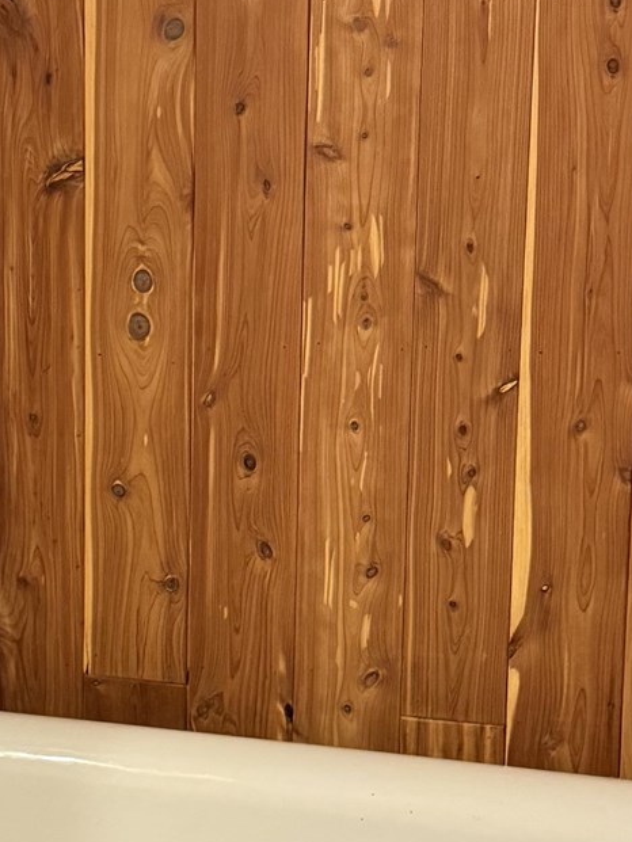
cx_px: 324
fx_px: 2166
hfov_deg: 16.6
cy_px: 483
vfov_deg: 22.0
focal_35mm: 89
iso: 640
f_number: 1.78
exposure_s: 1/60
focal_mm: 6.76
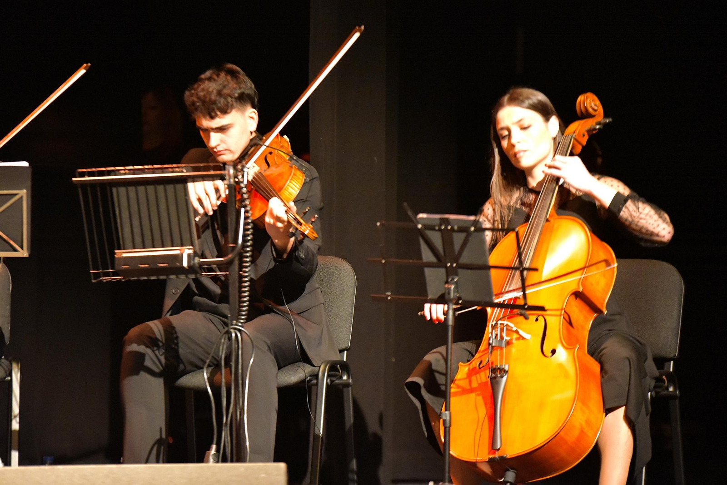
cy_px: 242
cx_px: 364
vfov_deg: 7.9
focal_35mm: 175
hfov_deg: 11.7
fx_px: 3535
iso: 12800
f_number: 2.8
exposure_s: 1/100
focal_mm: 175
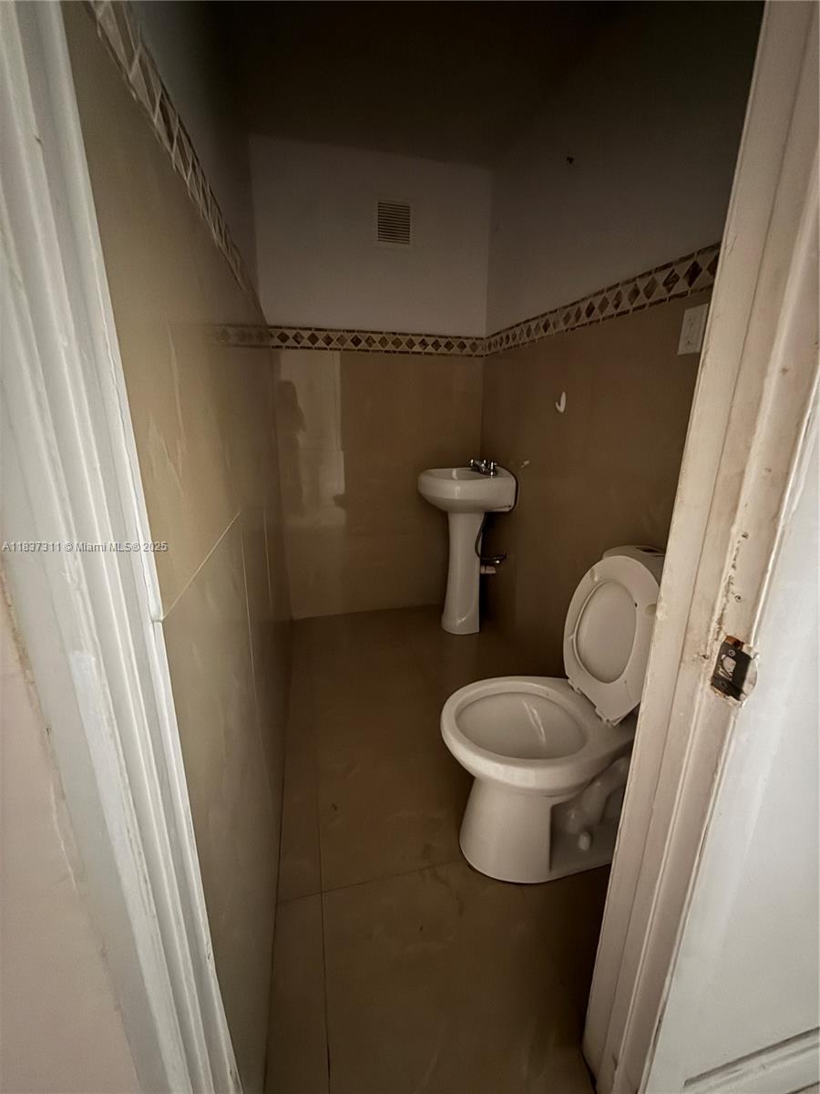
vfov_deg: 102.1
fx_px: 442
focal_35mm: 14
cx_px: 410
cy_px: 547
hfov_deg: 85.7
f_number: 2.2
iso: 640
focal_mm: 2.22
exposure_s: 1/10
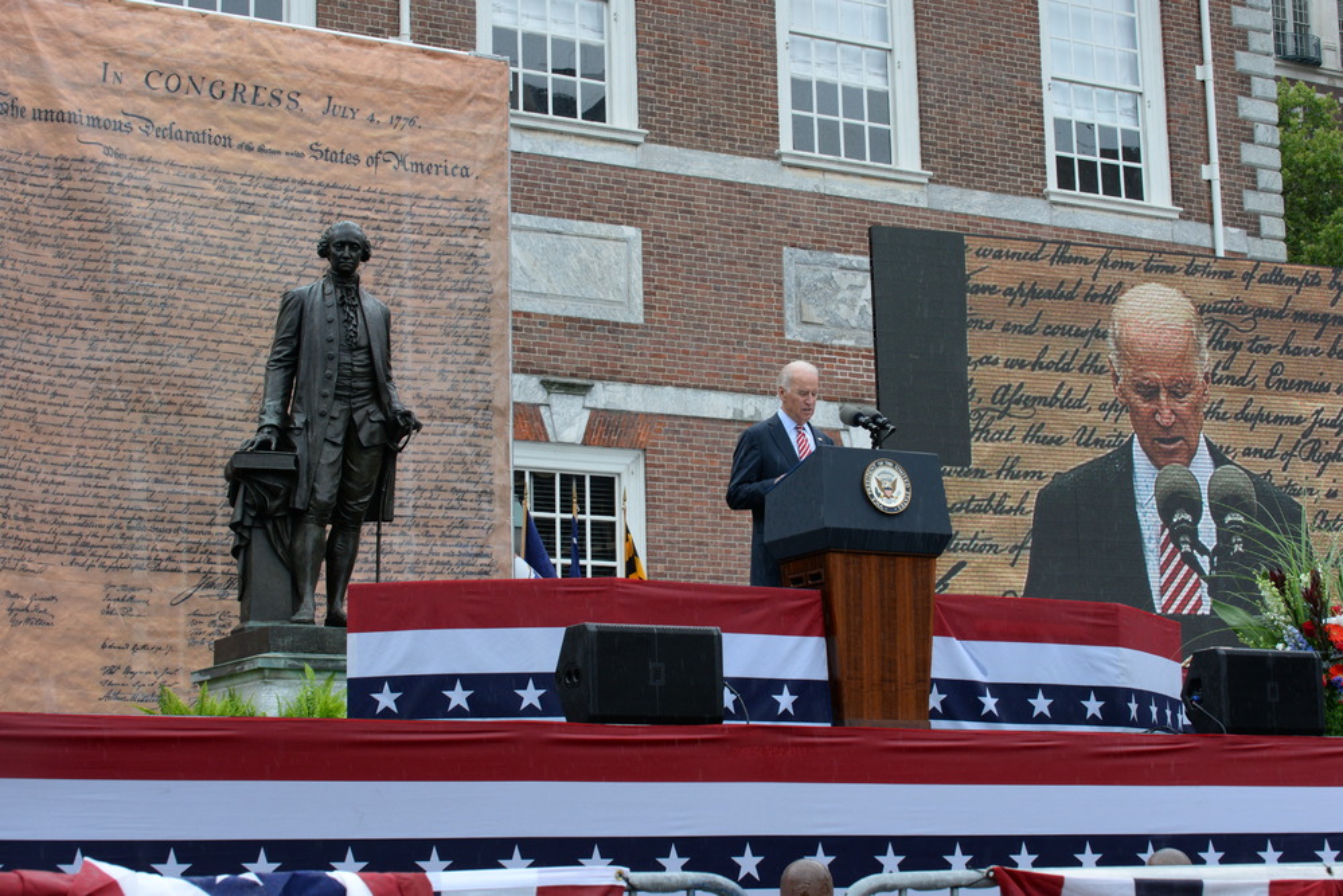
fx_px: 2612
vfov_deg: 19.5
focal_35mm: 70
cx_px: 672
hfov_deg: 28.8
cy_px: 448
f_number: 11
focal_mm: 70
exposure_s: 1/320
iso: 1000
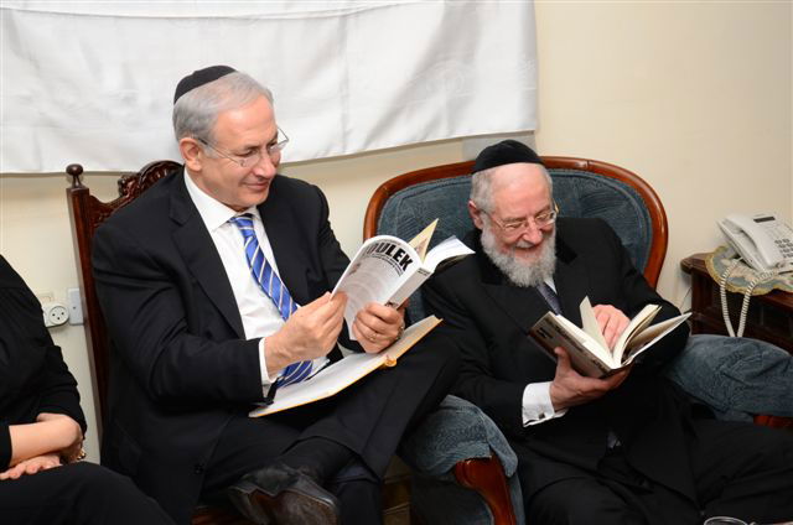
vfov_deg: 22.5
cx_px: 396
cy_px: 262
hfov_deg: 33.5
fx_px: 1319
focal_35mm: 60
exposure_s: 1/80
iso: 800
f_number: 5.6
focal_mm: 40
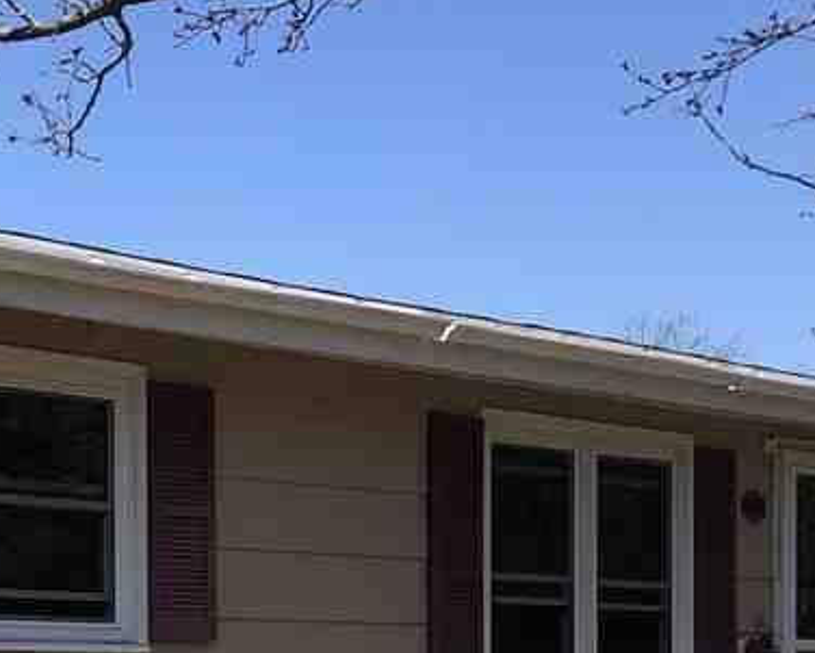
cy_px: 744
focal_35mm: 93
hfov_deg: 20.2
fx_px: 2244
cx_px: 104
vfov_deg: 16.0
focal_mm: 3.99
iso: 20
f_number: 1.8
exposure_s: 1/1779
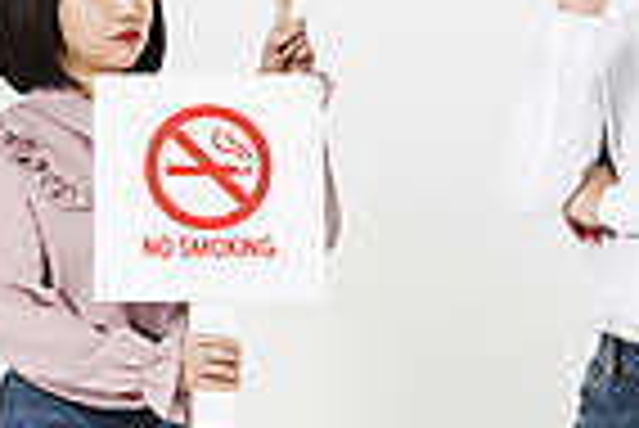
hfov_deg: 9.1
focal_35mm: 225
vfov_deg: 6.1
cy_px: 356
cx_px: 403
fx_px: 3998
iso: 100
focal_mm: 80
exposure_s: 1/125
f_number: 13
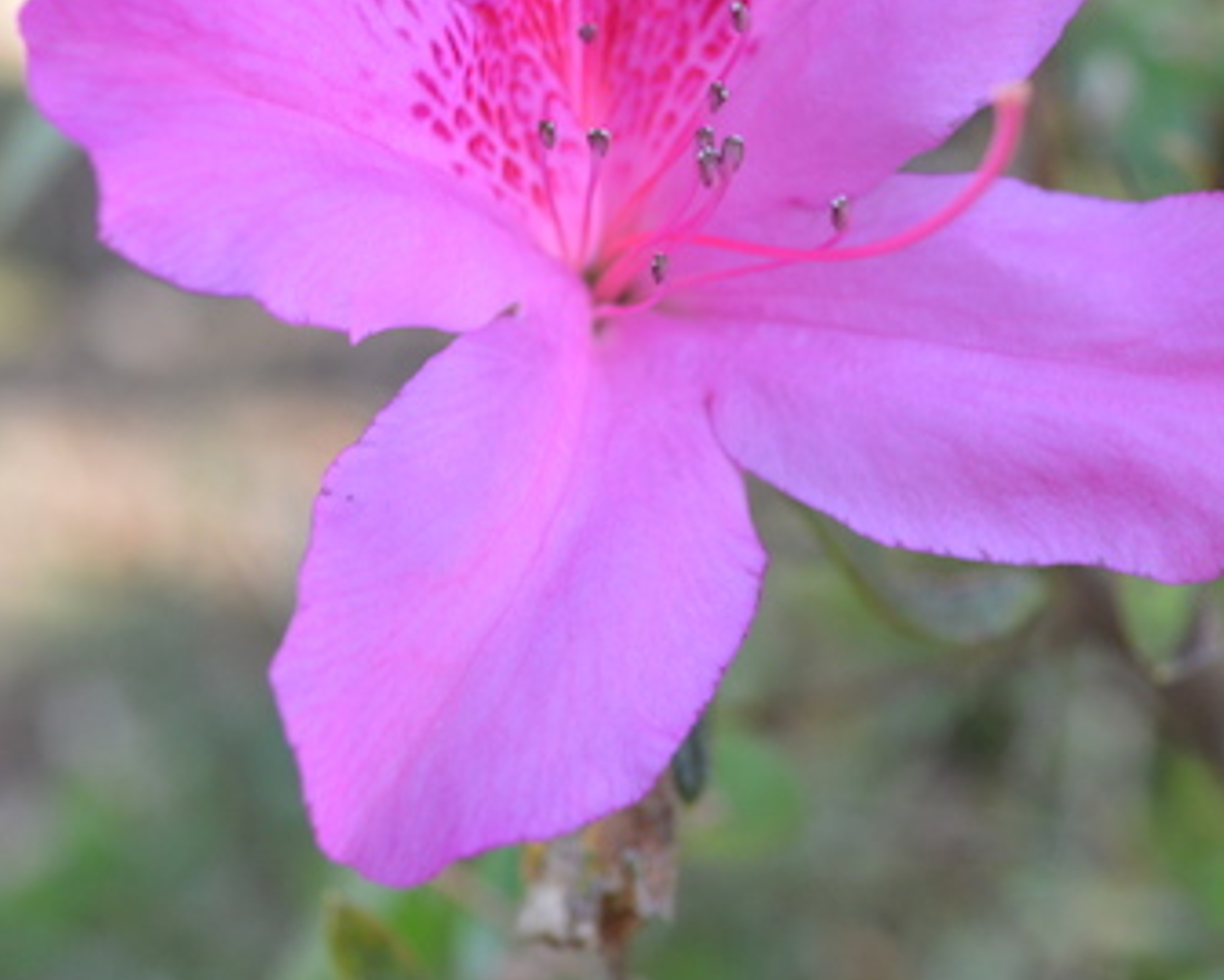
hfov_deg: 21.9
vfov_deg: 17.5
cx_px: 721
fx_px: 3153
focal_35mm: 87
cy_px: 208
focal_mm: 26
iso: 400
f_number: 5
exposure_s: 1/100
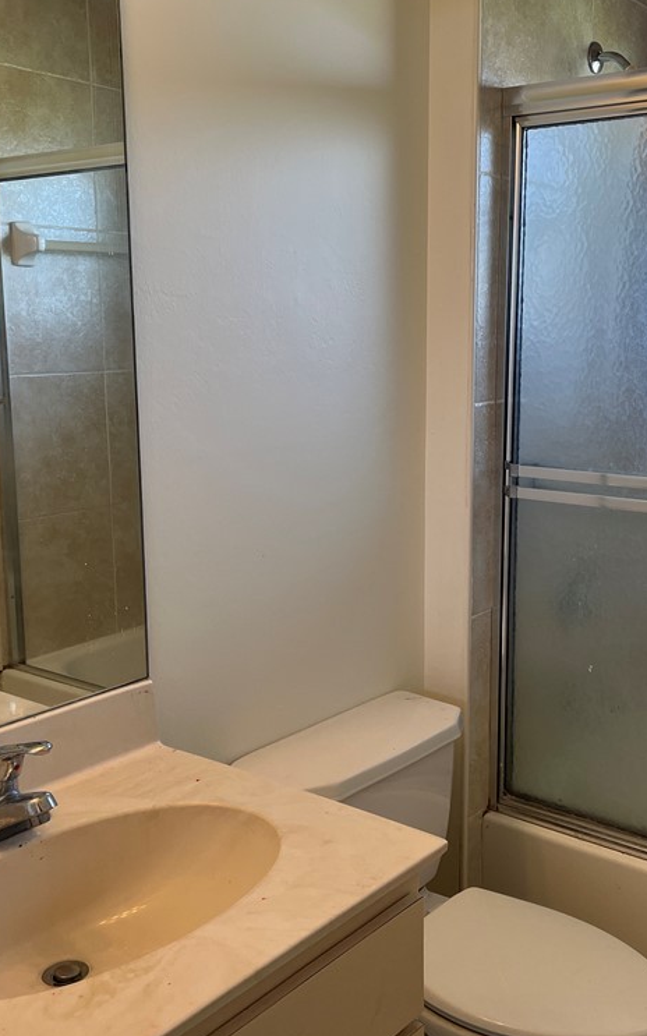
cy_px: 516
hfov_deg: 33.4
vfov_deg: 51.6
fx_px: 1073
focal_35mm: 38
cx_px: 409
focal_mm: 5.1
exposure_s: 1/126
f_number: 1.6
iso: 64
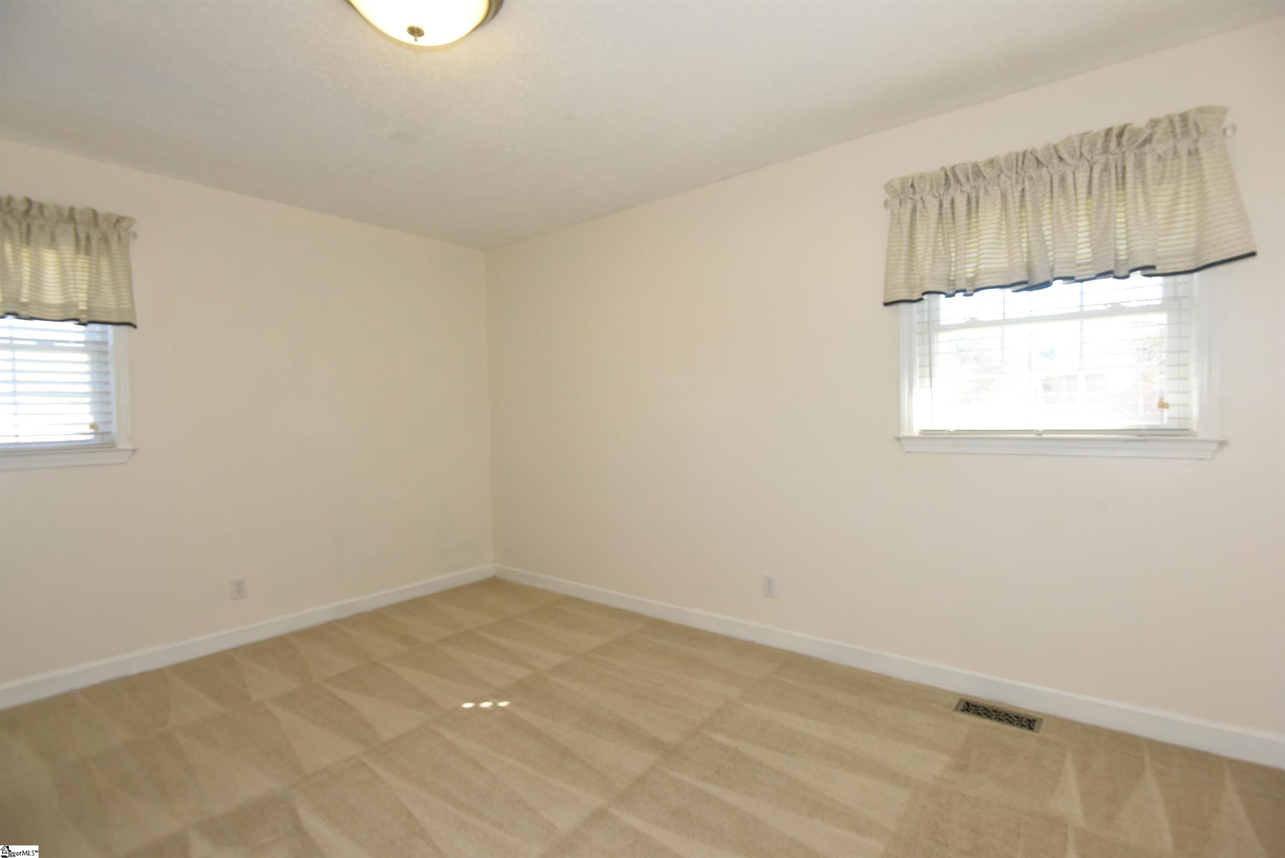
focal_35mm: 16
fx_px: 571
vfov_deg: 73.8
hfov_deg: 96.7
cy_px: 429
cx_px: 642
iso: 1250
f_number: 6.3
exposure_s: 1/80
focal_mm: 16
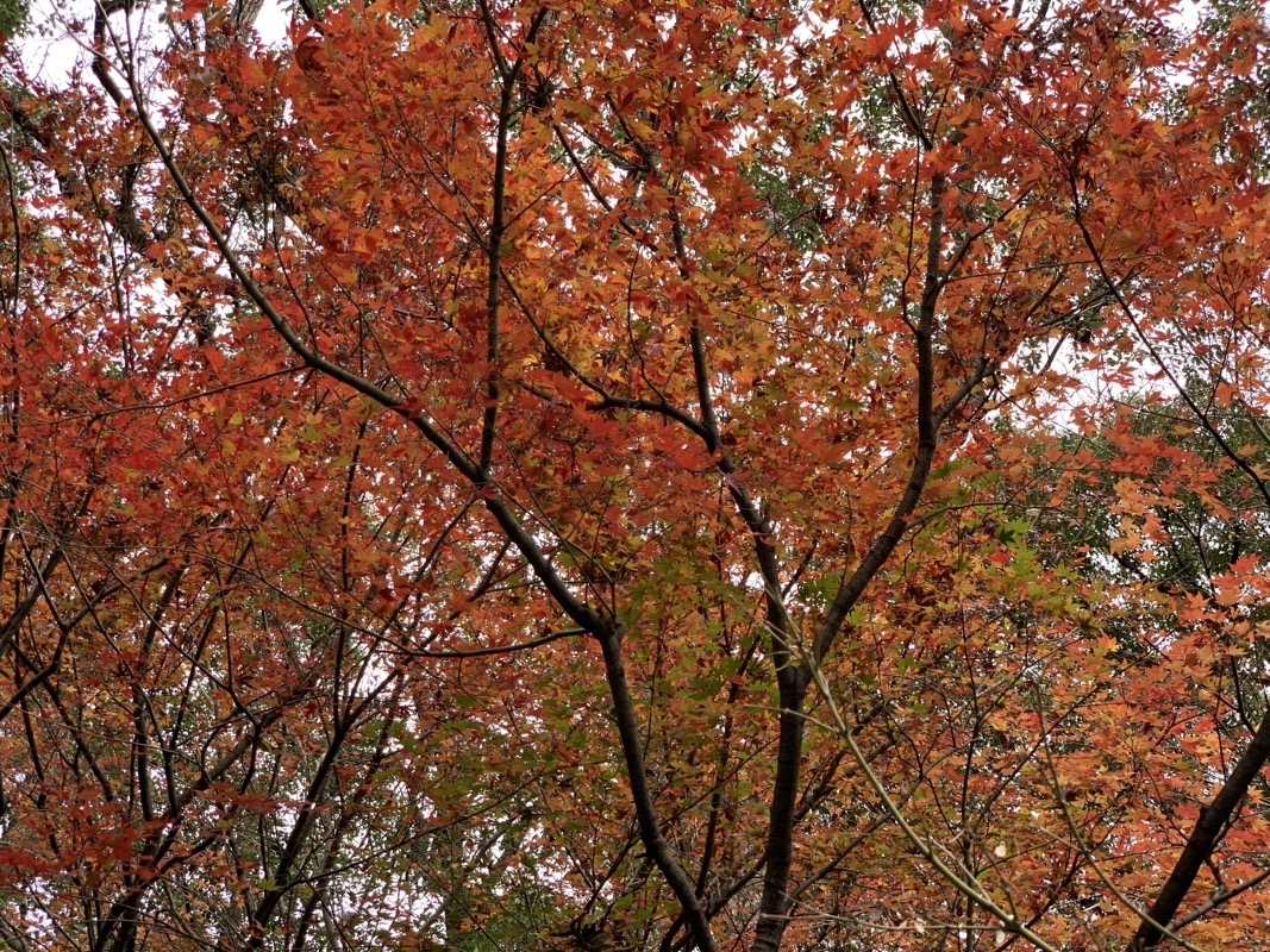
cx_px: 635
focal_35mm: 52
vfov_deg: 28.0
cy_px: 476
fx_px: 1908
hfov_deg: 36.8
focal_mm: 6
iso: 16
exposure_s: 1/66
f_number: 2.4
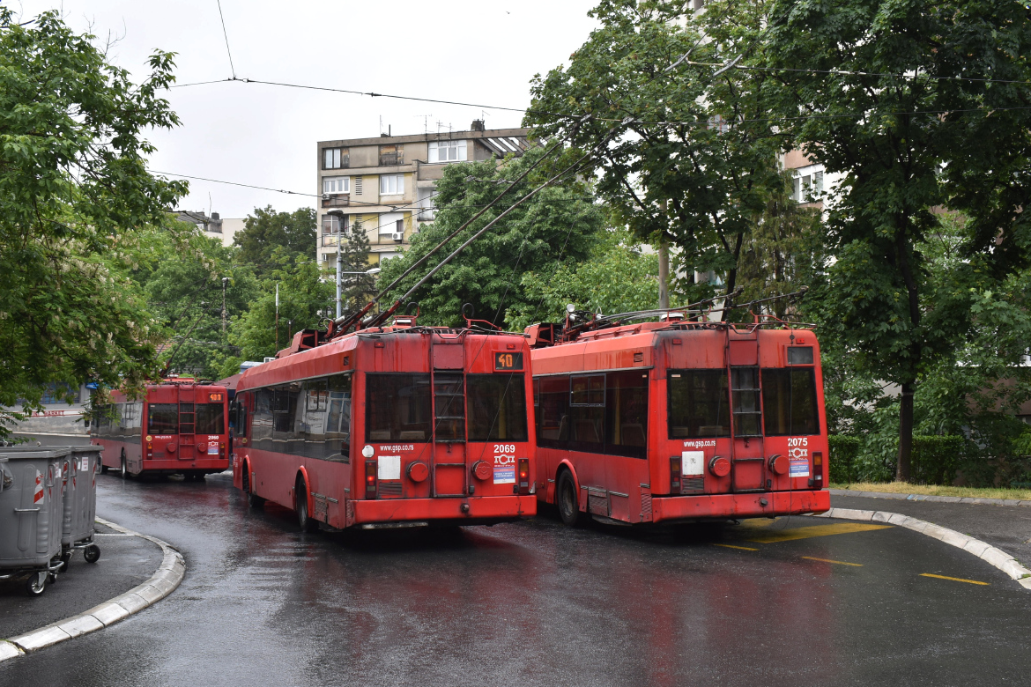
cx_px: 470
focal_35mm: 40
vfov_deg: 33.4
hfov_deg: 48.4
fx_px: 1145
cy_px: 350
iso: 200
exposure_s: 1/250
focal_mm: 24
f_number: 8
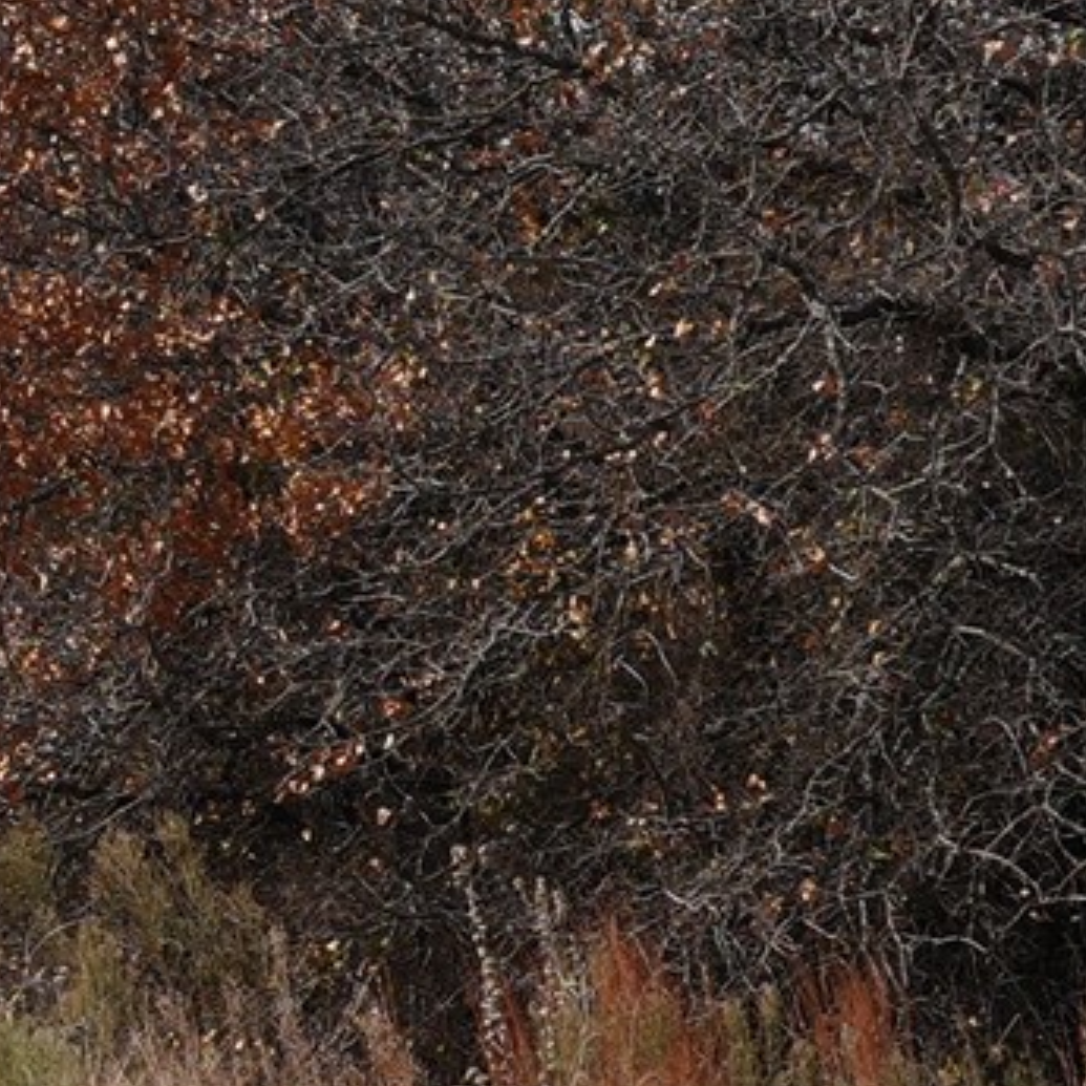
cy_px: 585
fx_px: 11571
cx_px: -903
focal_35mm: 326
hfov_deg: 5.3
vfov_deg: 5.4
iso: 100
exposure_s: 1/160
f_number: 9
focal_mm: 41
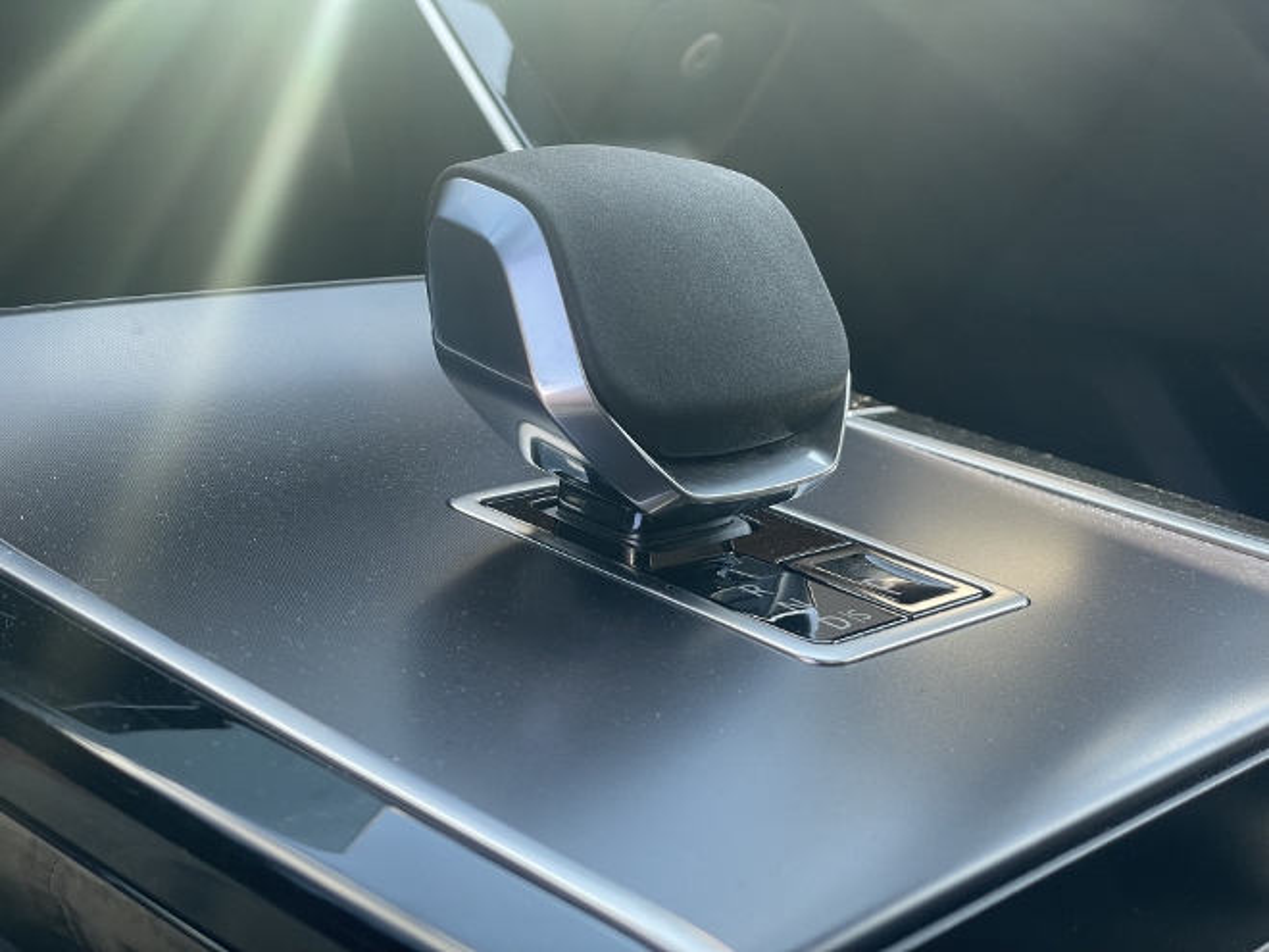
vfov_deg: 28.0
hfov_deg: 36.8
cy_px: 476
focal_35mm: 52
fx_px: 1906
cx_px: 634
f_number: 2
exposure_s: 1/99
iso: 40
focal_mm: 6
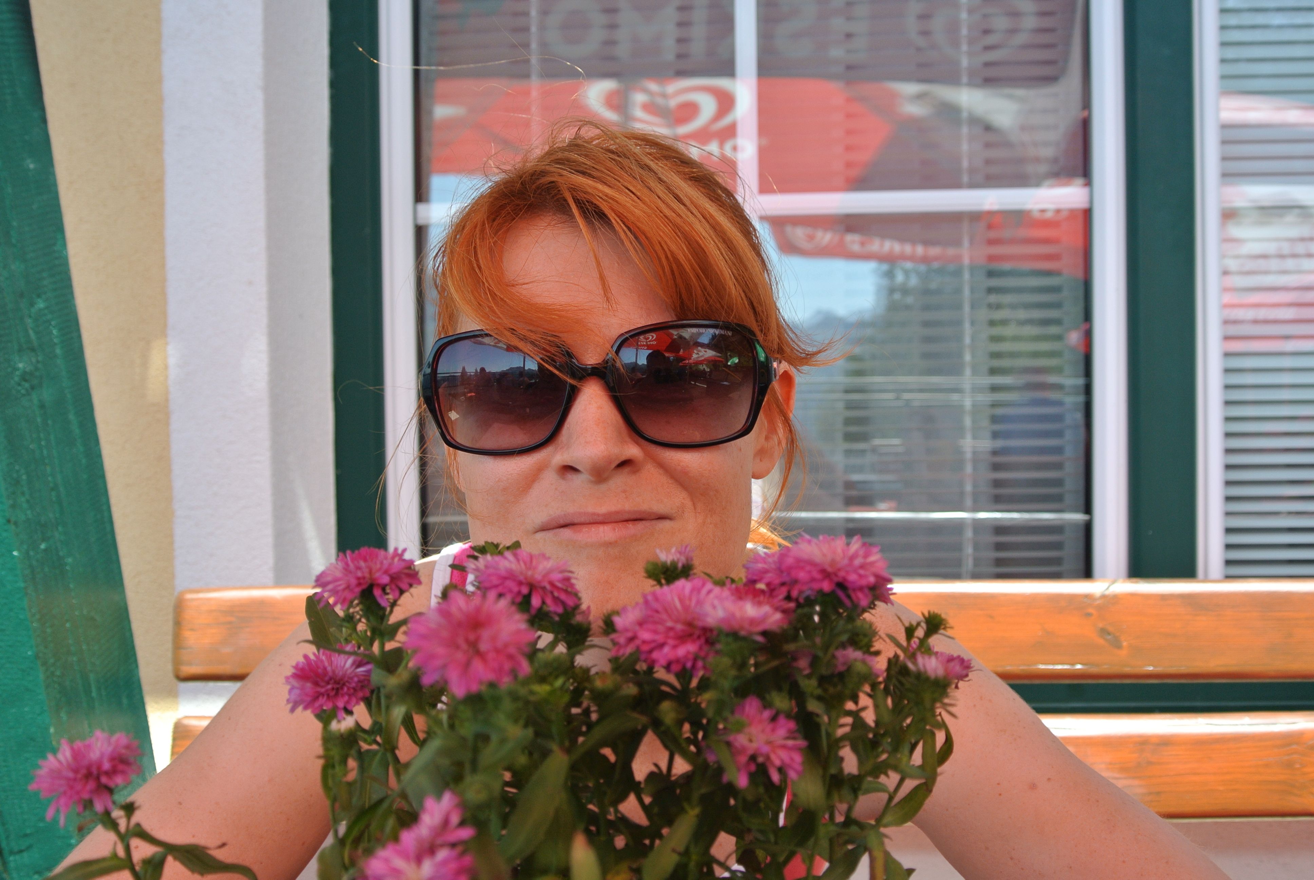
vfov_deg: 38.0
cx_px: 657
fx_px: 1279
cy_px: 440
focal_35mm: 35
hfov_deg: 54.4
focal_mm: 13.1
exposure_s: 1/250
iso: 125
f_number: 4
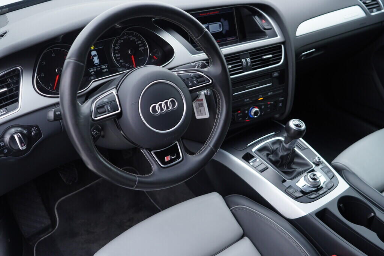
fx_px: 384
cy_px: 128
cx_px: 192
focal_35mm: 36
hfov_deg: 53.1
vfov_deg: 36.9
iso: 200
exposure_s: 1/40
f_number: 2.8
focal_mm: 24
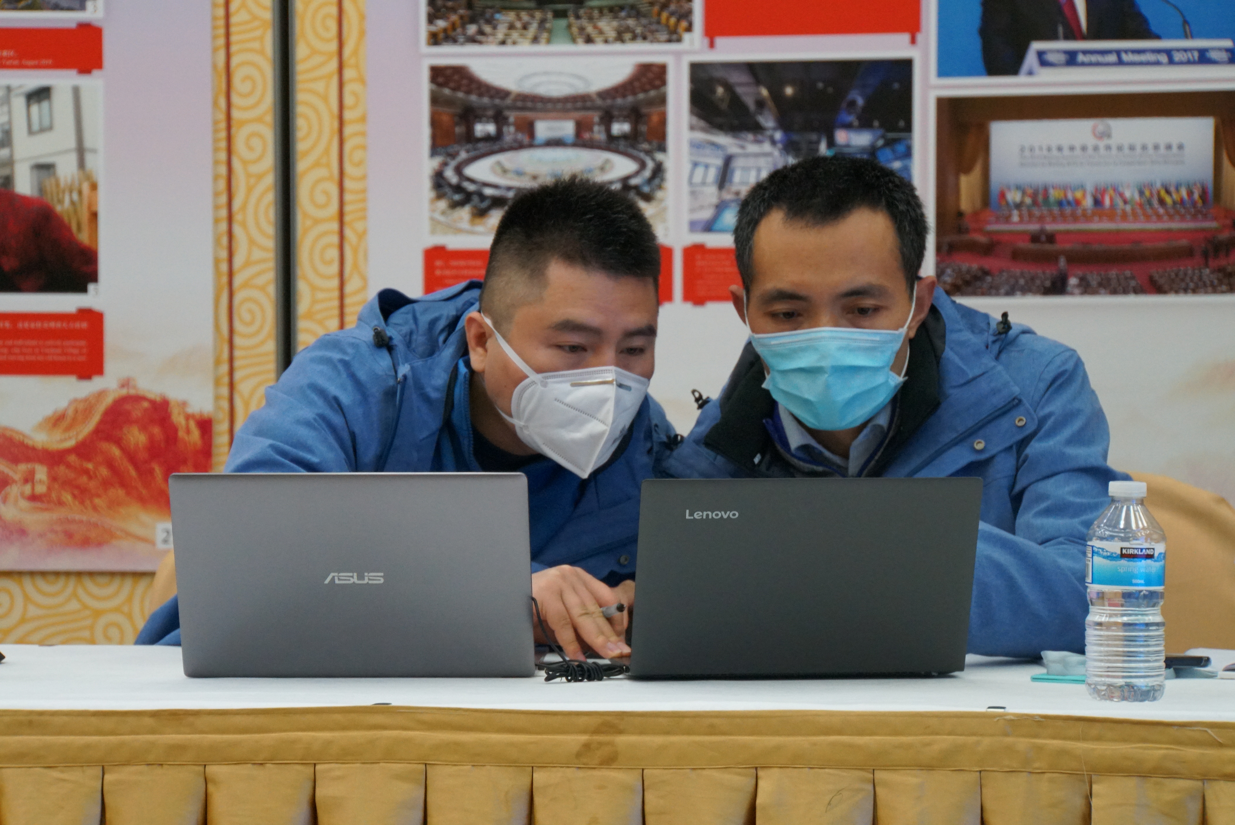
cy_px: 412
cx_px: 618
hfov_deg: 14.1
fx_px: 4994
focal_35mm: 146
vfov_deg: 9.4
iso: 4000
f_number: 6.3
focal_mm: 97
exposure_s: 1/160
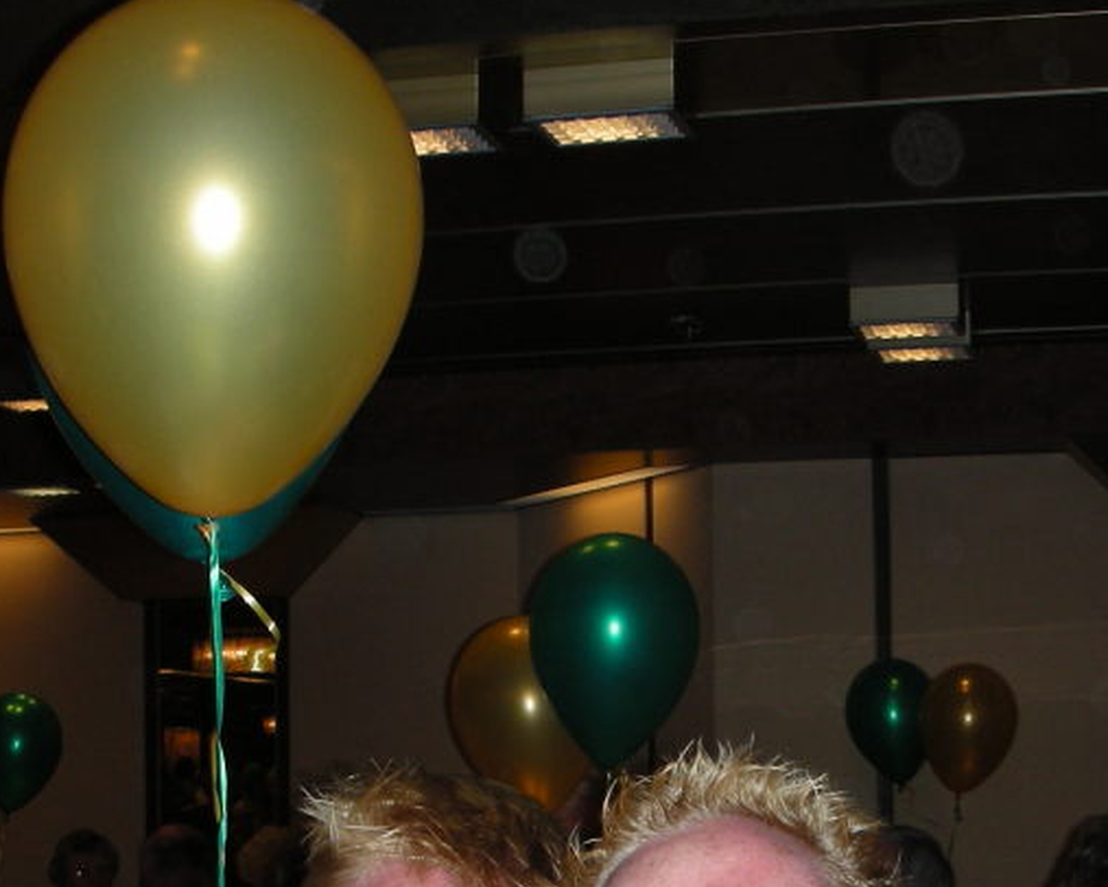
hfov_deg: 27.5
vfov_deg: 21.8
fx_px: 2264
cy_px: 756
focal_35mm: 69
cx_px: 636
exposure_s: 1/60.1
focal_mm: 5.8
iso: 70
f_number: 3
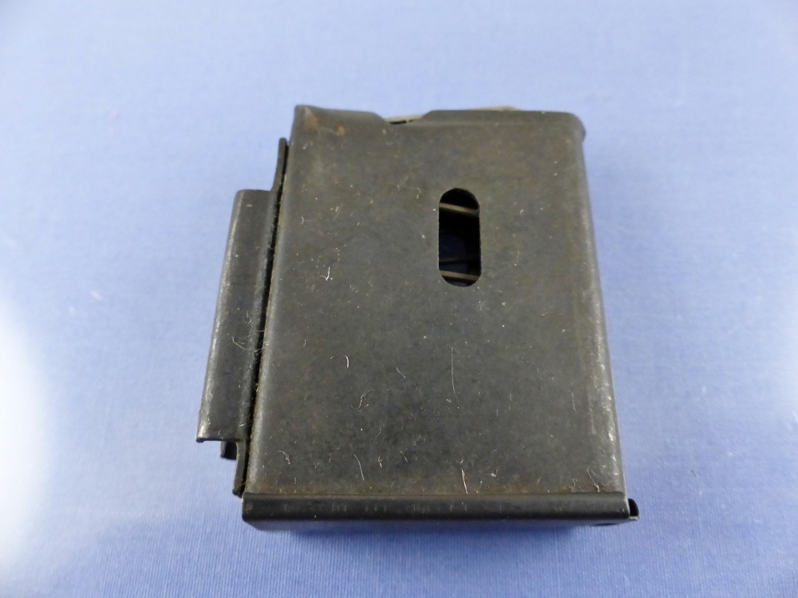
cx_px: 399
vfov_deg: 54.9
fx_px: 576
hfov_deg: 69.4
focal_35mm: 25
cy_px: 299
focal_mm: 4.5
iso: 500
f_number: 2.8
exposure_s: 1/125
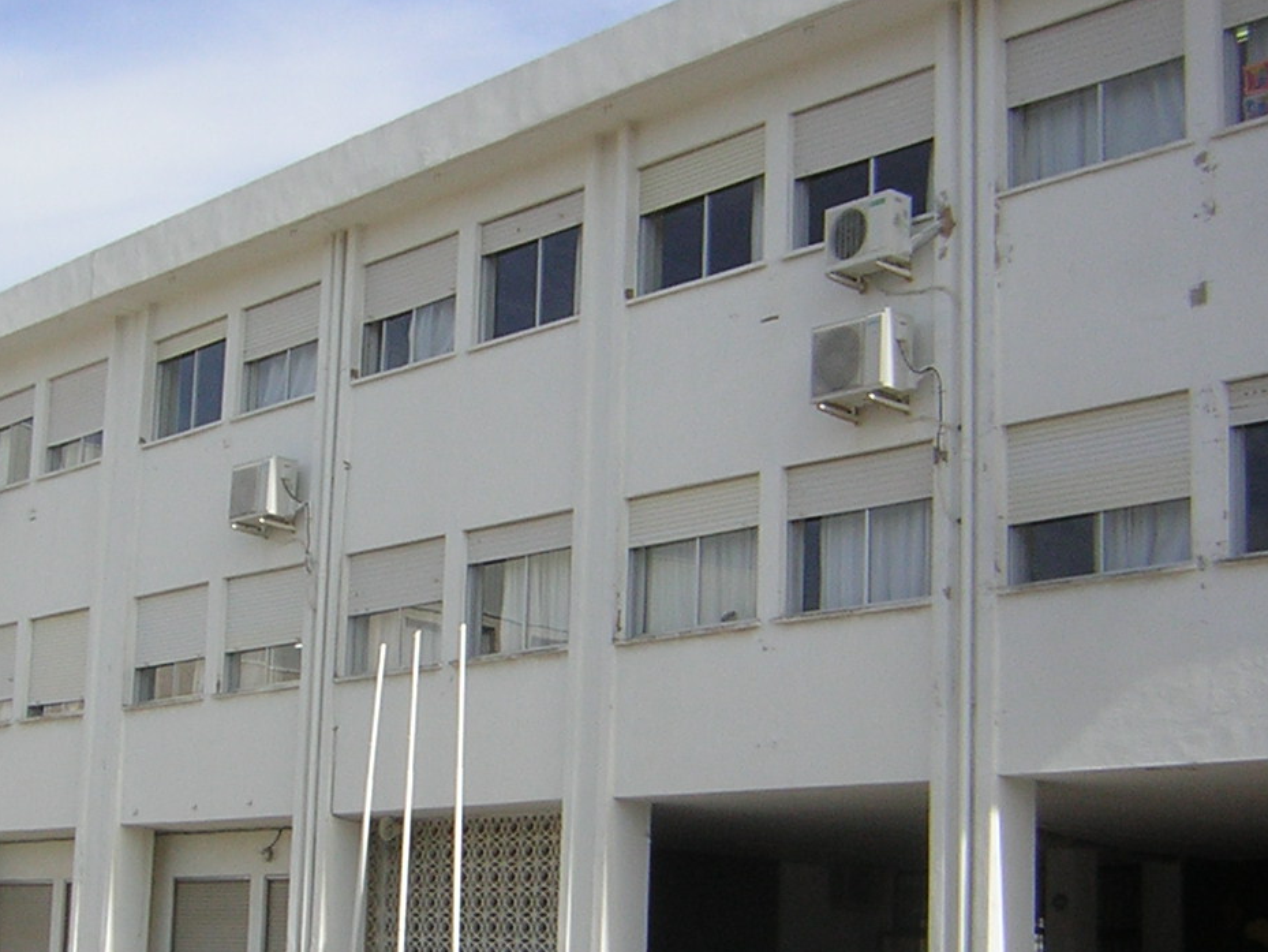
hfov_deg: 31.1
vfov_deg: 23.6
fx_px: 2271
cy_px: 632
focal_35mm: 62
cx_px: 516
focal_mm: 4.7
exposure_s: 1/442
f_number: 5.2
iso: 50
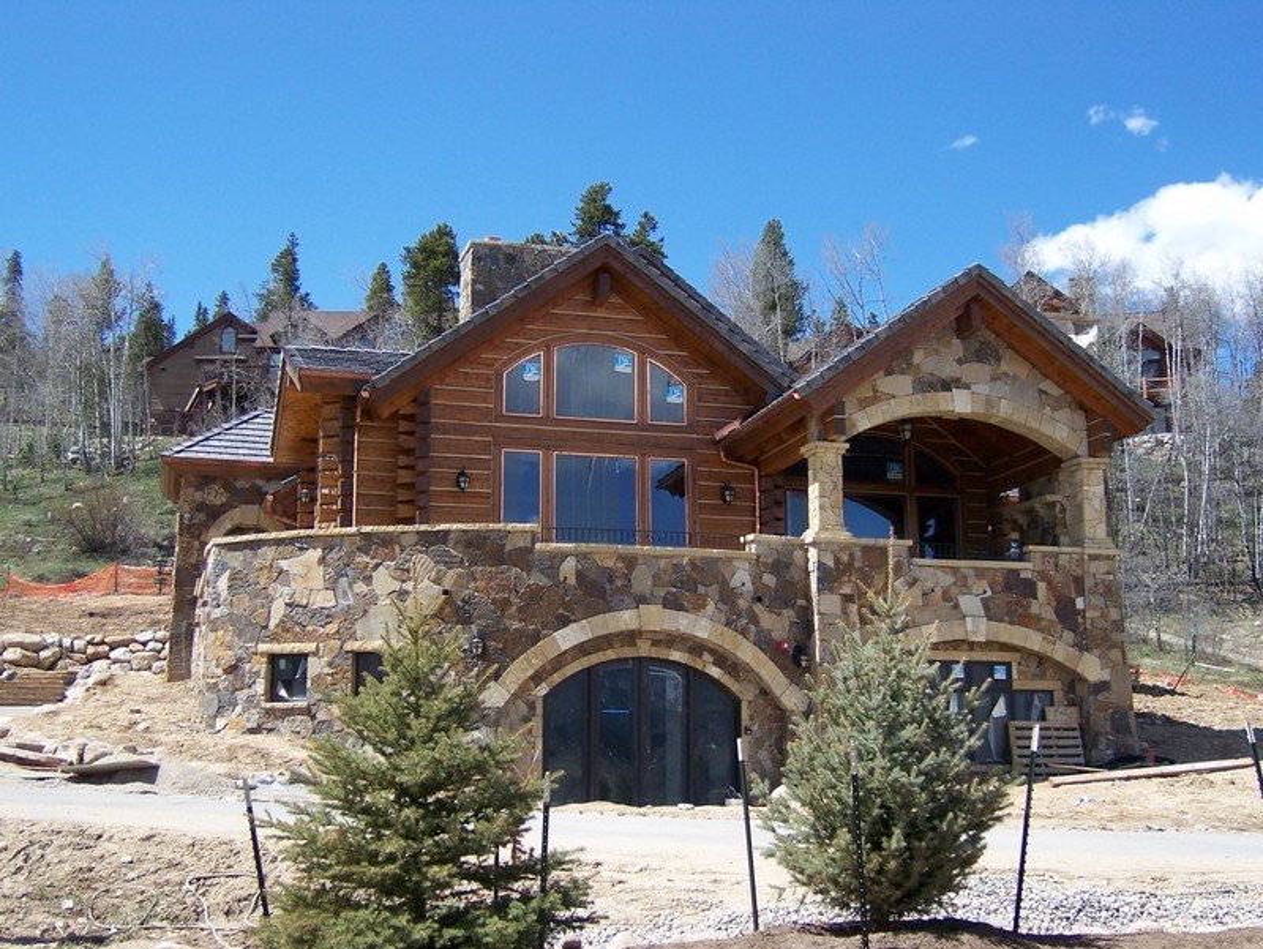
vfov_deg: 32.2
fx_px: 1643
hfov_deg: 42.1
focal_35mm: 45
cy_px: 474
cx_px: 632
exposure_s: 1/640
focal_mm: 7.5
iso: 80
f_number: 3.1
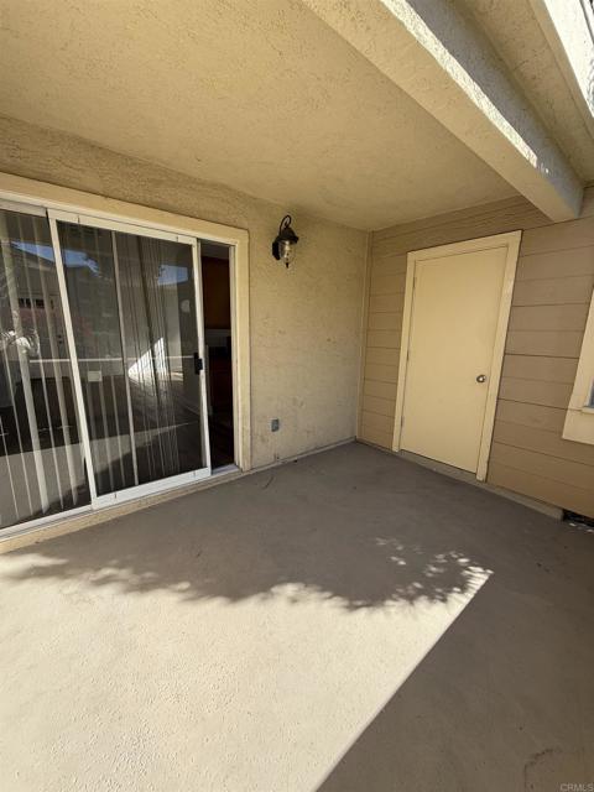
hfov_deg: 85.7
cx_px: 297
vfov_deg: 102.1
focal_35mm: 14
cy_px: 396
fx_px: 320
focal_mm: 2.22
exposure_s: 1/638
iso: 64
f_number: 2.2
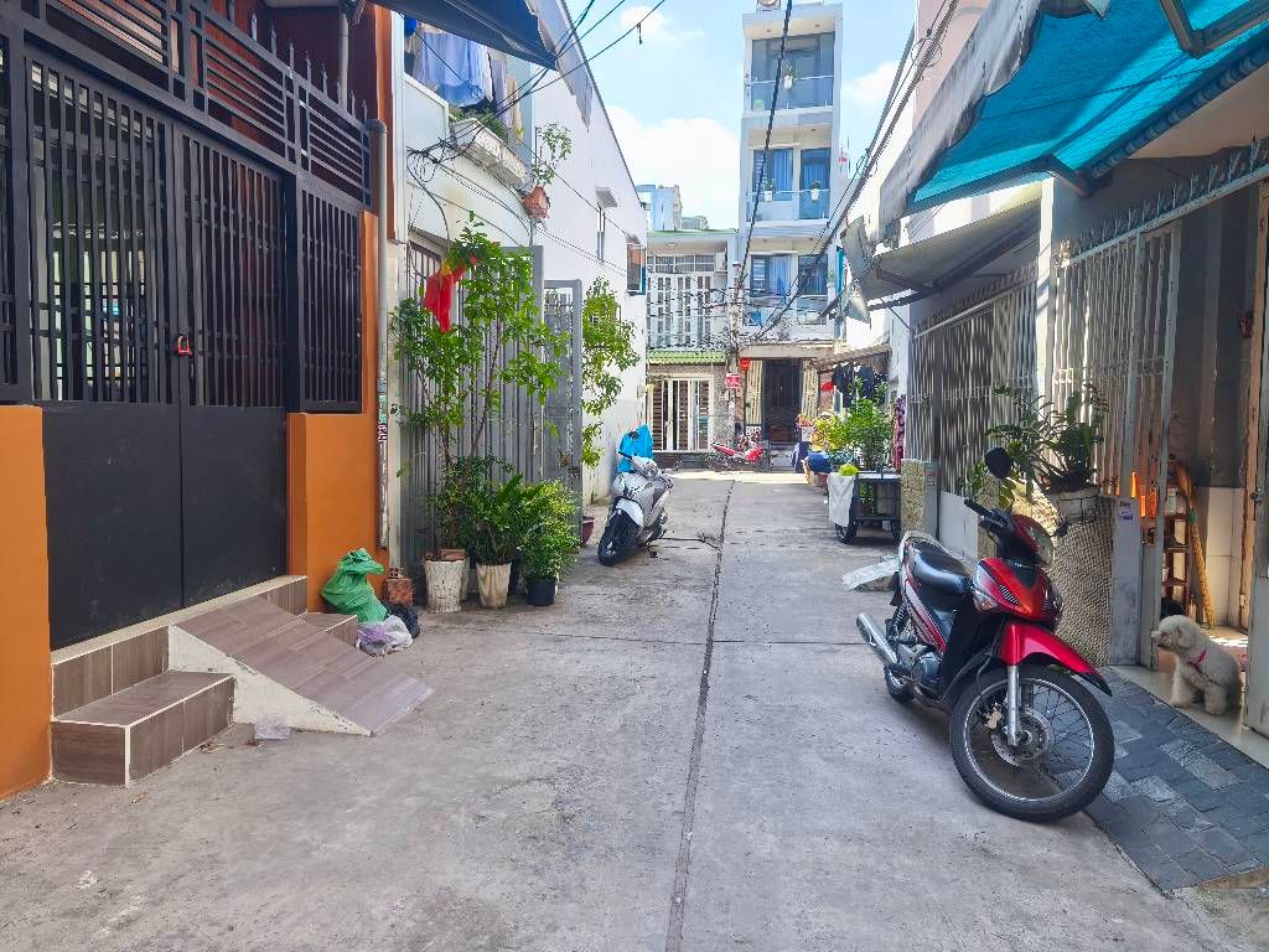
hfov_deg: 73.9
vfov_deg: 58.9
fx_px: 843
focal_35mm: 23
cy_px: 476
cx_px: 634
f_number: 1.7
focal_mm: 5.35
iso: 80
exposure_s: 1/162
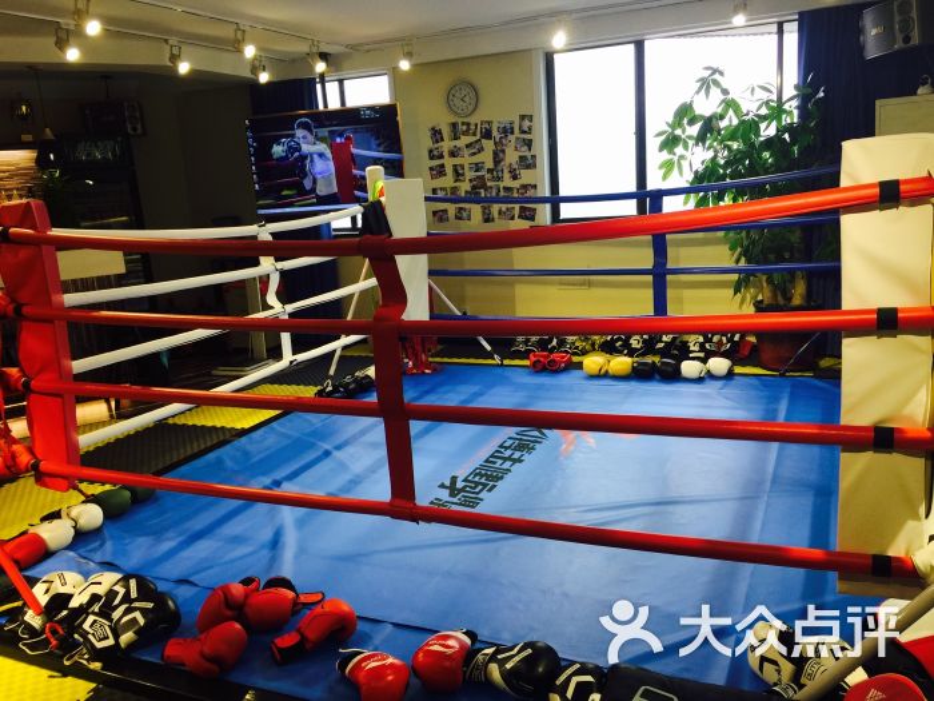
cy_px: 350
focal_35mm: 29
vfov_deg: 48.2
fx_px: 782
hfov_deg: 61.7
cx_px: 467
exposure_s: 1/33
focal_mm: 4.15
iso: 32
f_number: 2.2
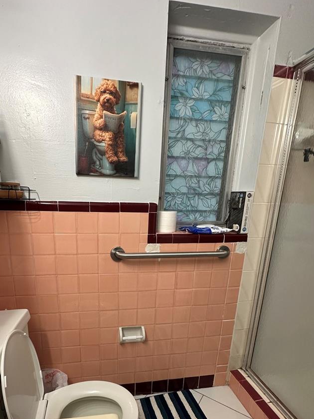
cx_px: 129
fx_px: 242
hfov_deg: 65.5
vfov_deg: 80.2
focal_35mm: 20
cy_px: 262
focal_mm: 2.22
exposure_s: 1/120
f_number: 2.2
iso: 200
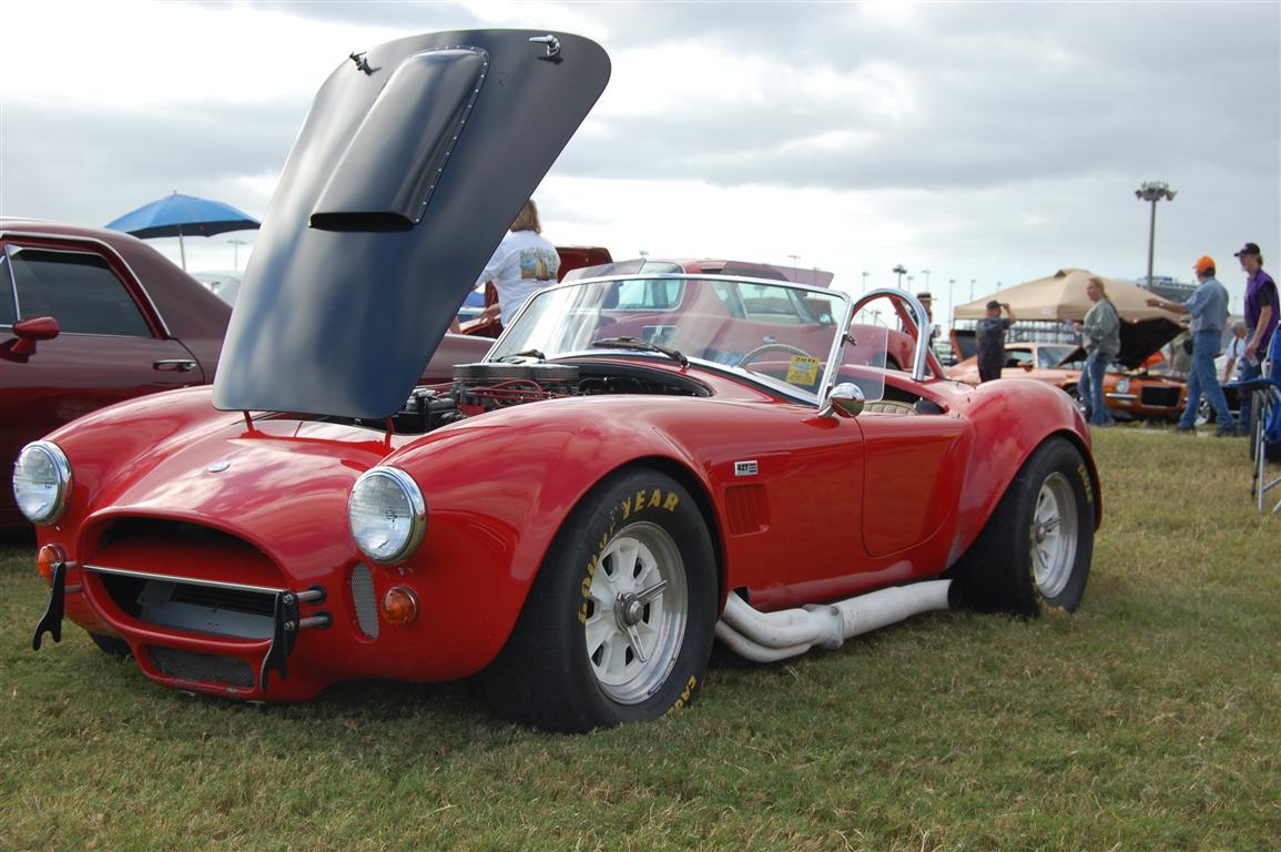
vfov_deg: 28.0
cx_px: 640
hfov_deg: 41.1
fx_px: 1707
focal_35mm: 48
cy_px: 426
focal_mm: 32
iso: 200
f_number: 8
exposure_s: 1/250
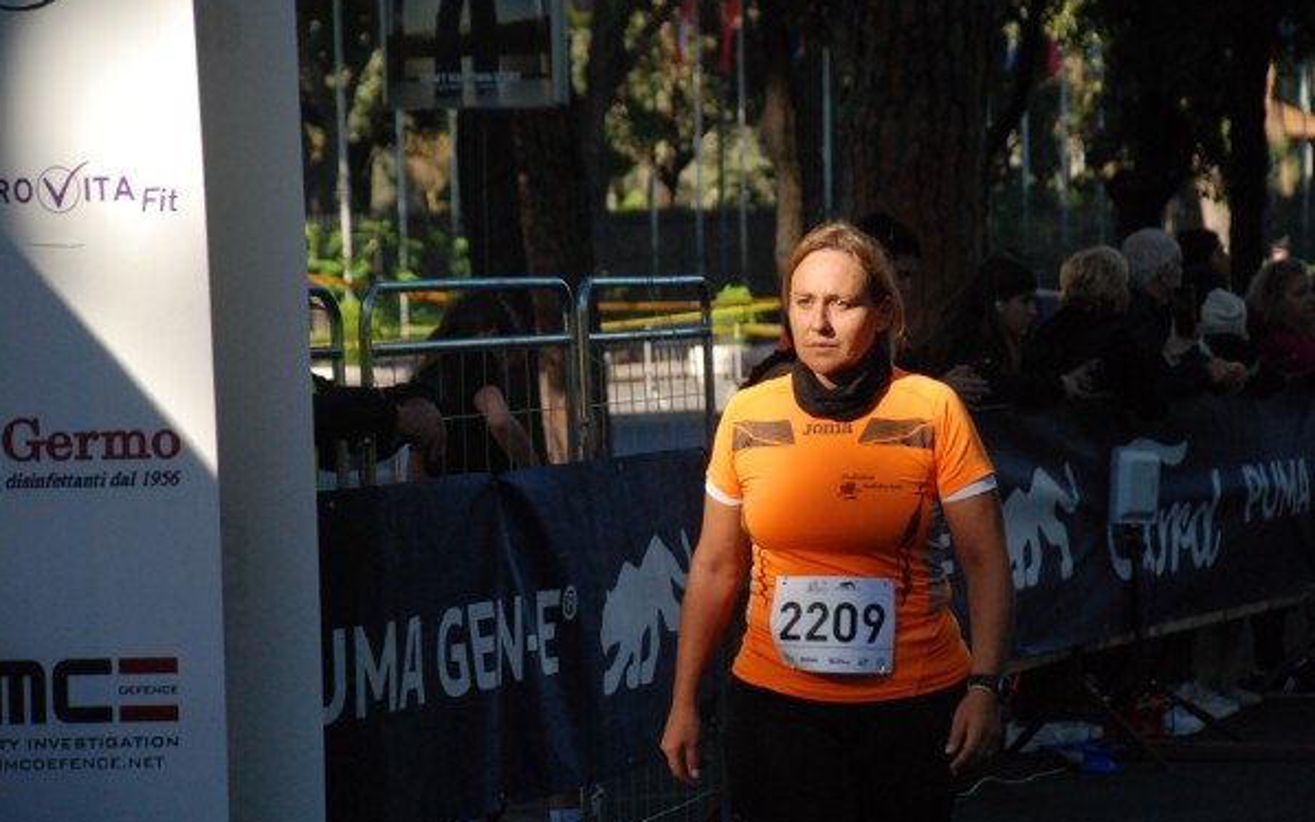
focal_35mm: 162
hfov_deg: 13.0
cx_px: 658
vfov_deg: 8.1
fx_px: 5789
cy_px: 399
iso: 1000
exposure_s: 1/1000
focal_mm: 105
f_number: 5.6
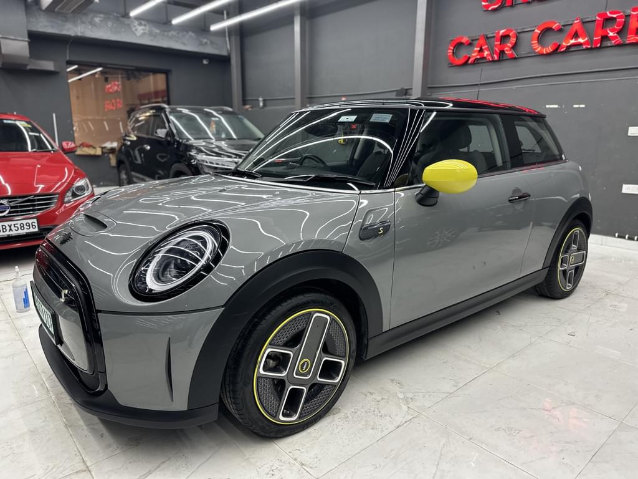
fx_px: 442
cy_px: 240
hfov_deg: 71.6
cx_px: 319
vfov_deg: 56.8
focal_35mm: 24
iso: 160
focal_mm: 6.86
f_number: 1.78
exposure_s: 1/100
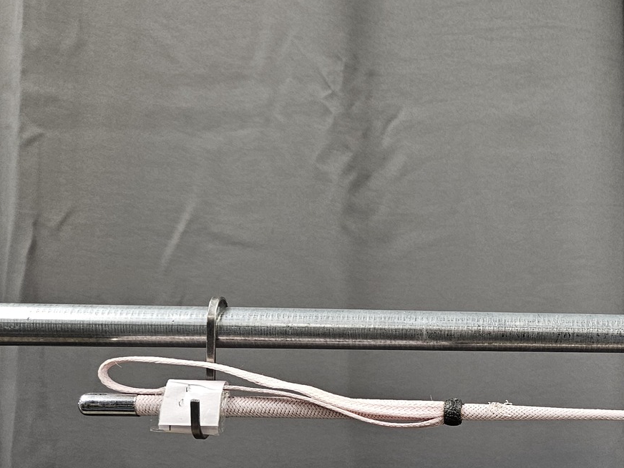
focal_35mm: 54
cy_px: 404
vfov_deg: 26.3
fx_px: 973
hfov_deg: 31.7
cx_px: 678
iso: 160
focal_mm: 5.4
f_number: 1.8
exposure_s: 1/100
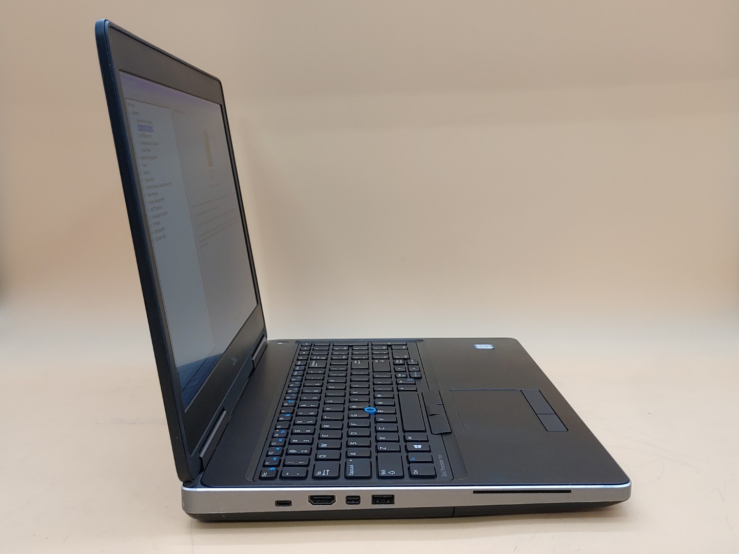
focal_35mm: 36
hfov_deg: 51.4
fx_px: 769
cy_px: 277
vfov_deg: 39.7
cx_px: 370
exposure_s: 1/60
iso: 50
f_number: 1.8
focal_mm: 4.36
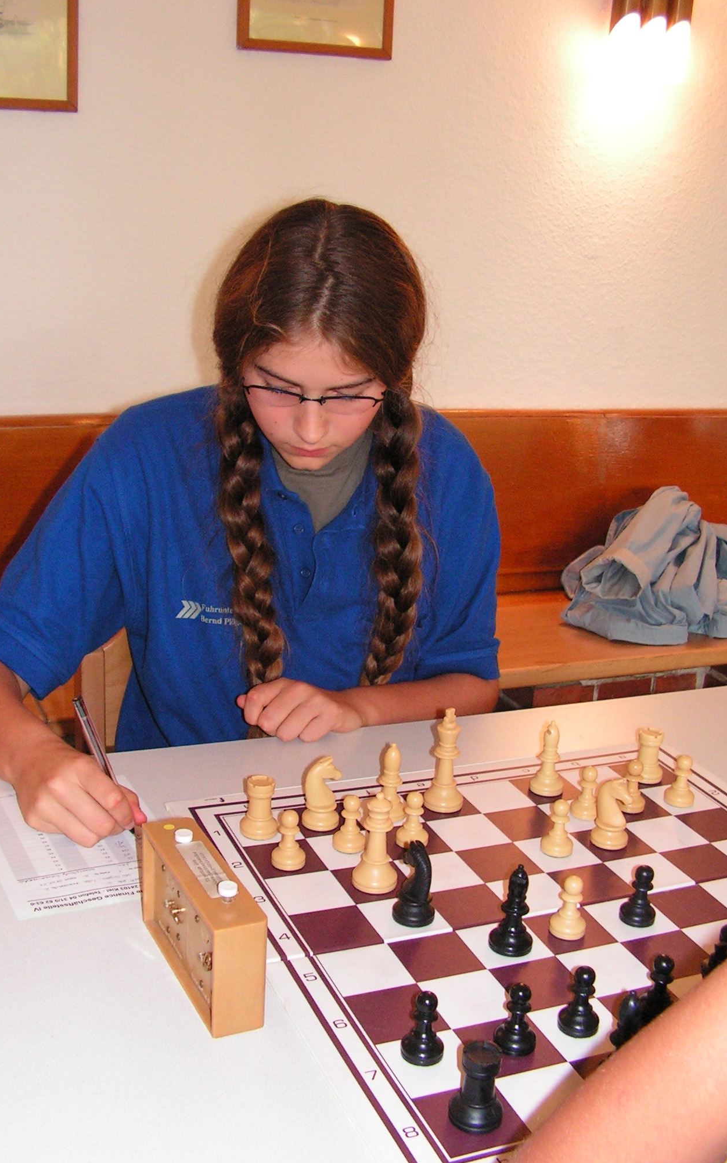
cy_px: 584
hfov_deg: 32.7
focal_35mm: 39
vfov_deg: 50.4
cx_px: 310
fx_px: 1237
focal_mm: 6
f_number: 3.2
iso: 200
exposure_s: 1/40
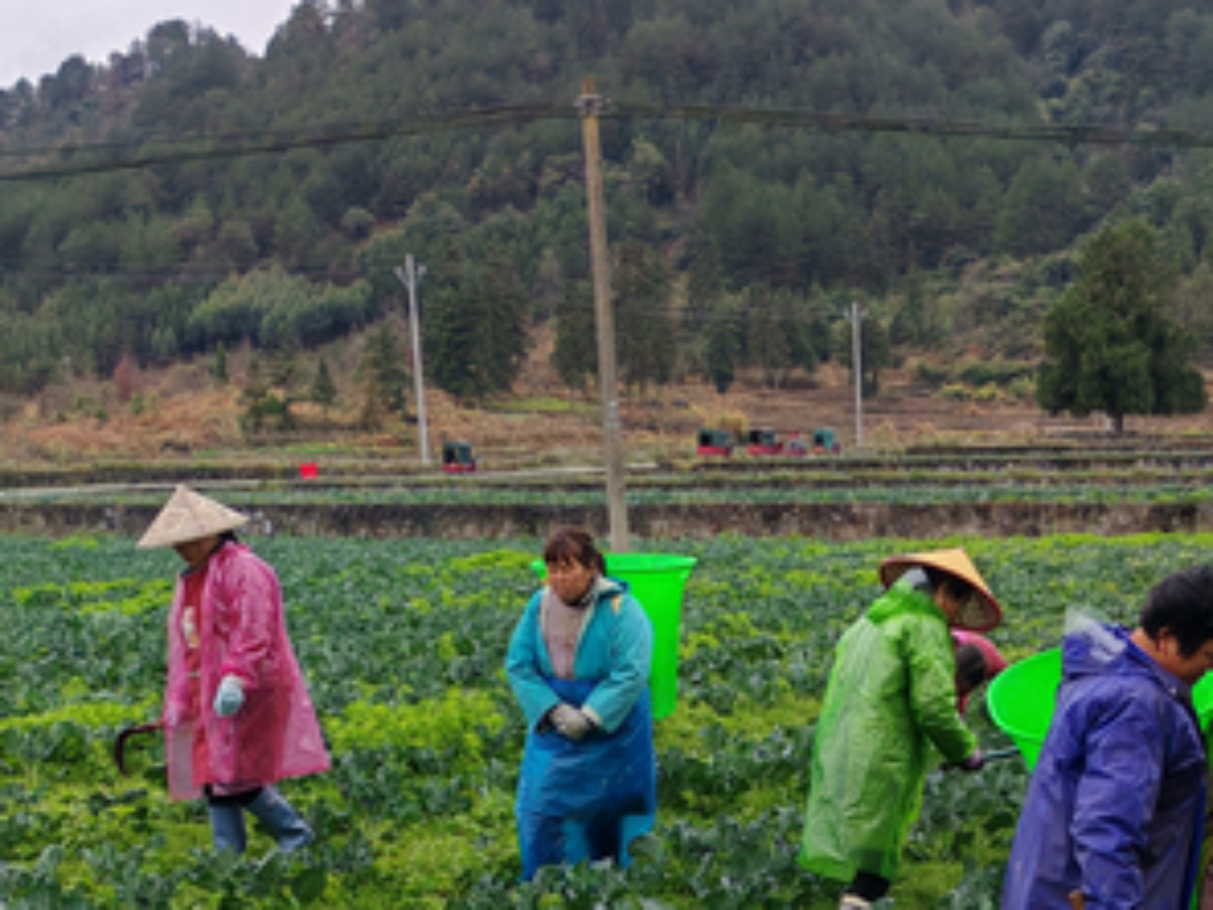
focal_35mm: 73
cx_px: 672
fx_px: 2558
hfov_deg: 26.7
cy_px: 1123
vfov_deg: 18.9
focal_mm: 5.52
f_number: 1.95
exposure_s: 1/220
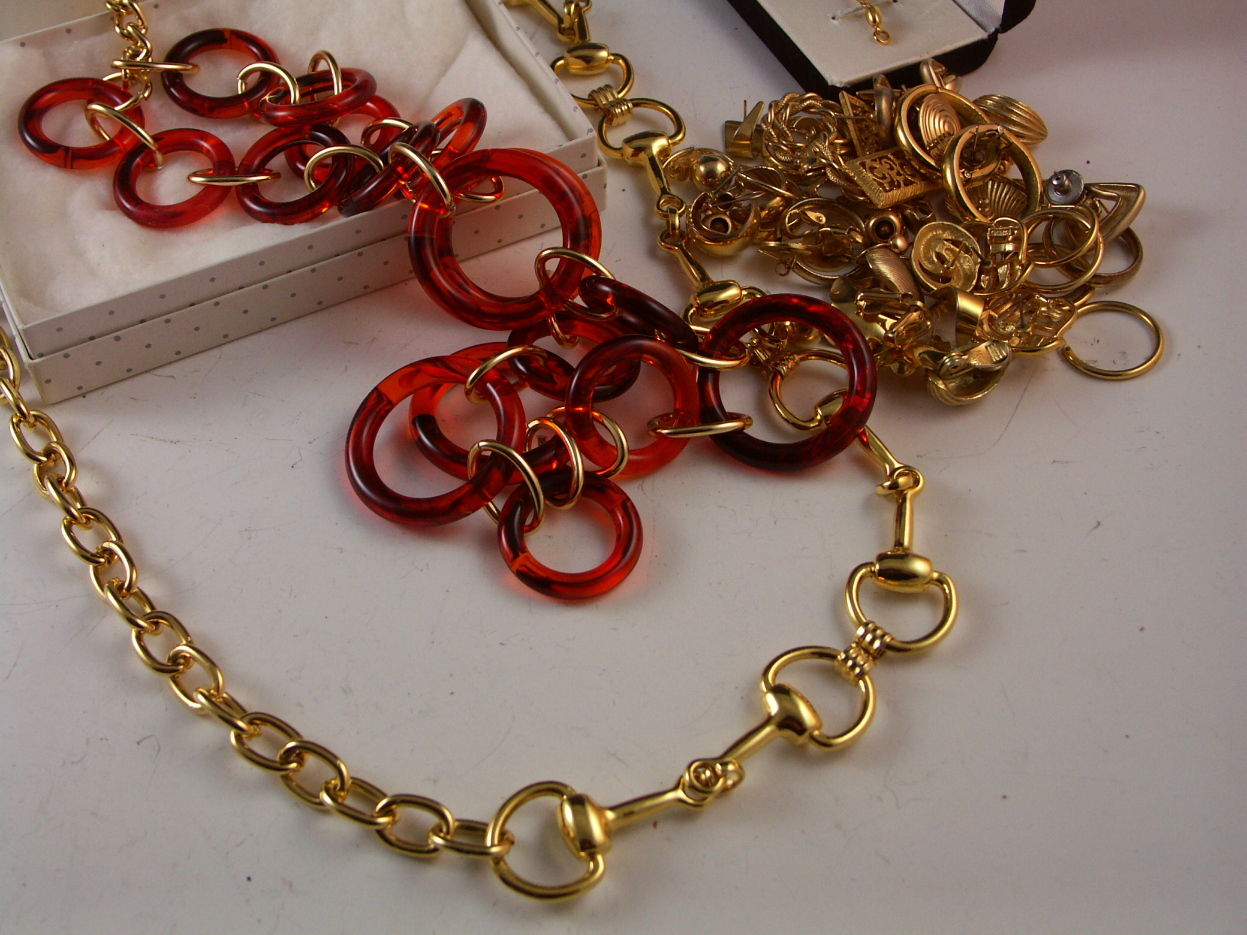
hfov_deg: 45.8
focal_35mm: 41
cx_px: 624
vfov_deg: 35.1
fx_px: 1477
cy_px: 468
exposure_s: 1/80
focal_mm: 10.56
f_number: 3.5
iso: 100
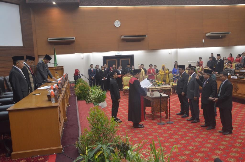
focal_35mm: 33
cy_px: 81
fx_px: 224
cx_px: 122
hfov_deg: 57.3
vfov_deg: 39.8
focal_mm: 22
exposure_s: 1/80
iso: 1600
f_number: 3.5
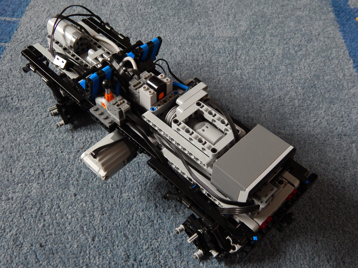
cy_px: 134
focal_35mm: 38
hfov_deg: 49.0
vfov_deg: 37.7
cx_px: 179
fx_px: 393
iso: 400
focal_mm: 6.8
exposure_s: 1/13
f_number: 3.4
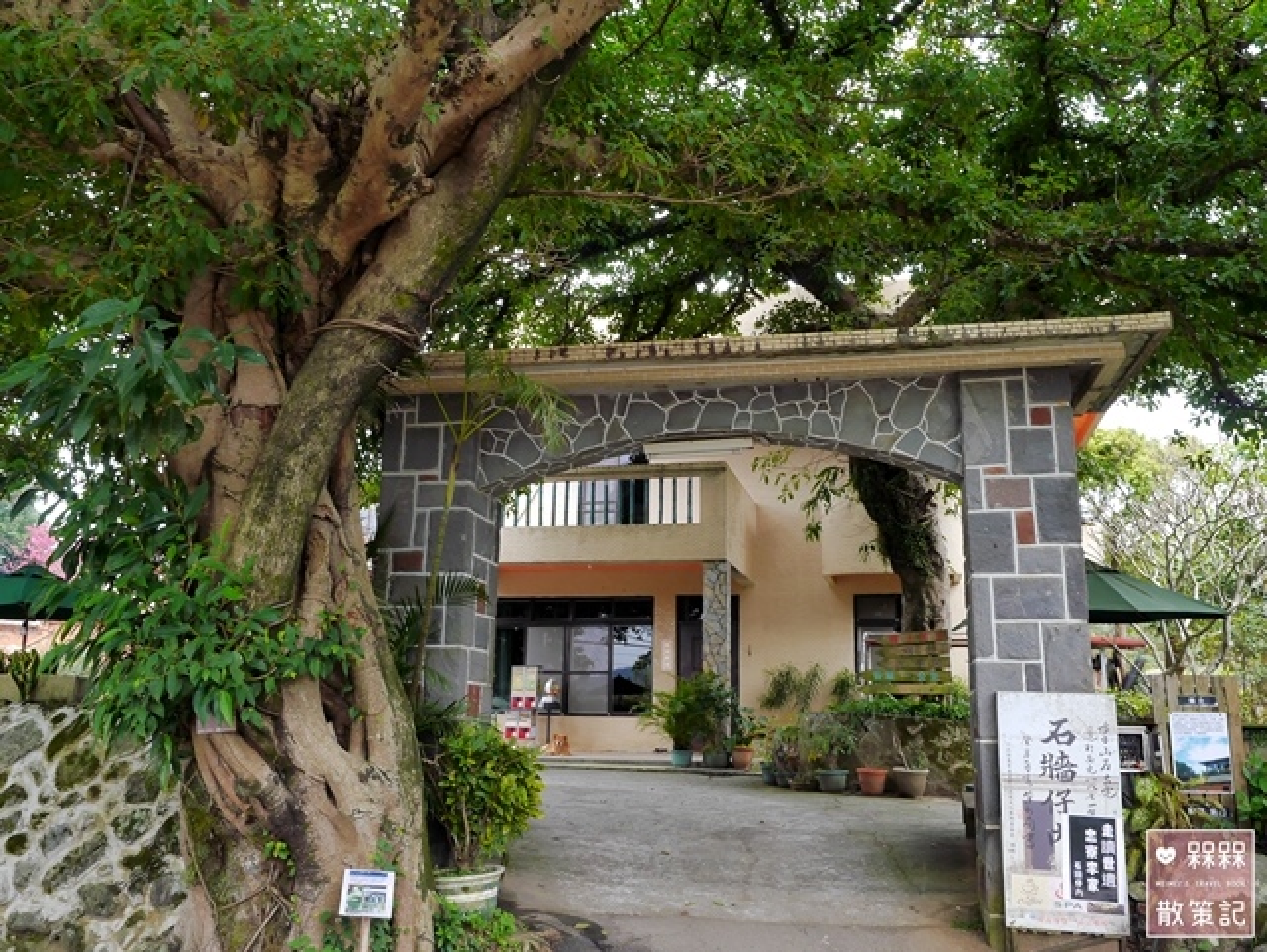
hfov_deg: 59.9
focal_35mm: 30
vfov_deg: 46.9
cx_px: 634
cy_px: 476
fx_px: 1099
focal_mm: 15
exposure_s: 1/50
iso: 200
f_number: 8
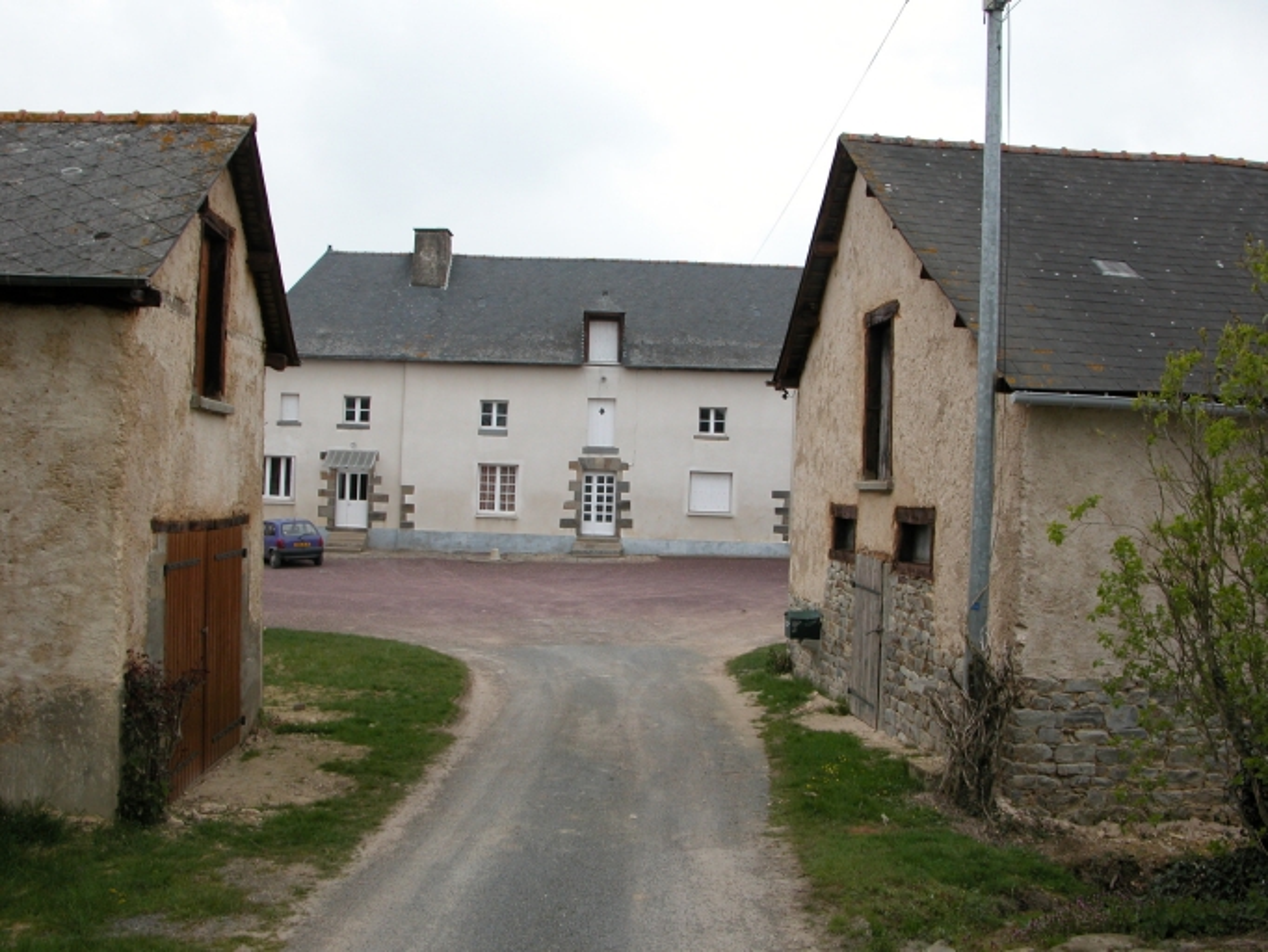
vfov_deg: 40.7
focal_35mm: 35
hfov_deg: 52.6
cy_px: 476
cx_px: 634
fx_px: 1283
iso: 100
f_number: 5
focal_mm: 8.9
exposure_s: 1/212
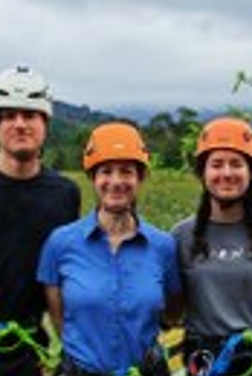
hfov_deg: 15.6
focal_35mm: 88
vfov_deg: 22.8
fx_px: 921
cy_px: 289
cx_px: 116
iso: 50
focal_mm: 1.96
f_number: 2.2
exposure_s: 1/190
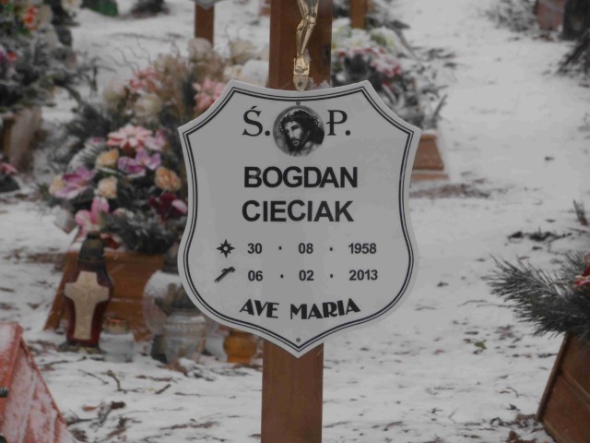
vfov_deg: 7.5
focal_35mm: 198
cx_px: 295
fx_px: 3375
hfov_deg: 10.0
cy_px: 222
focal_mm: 35.05
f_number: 5.8
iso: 80
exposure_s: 1/160
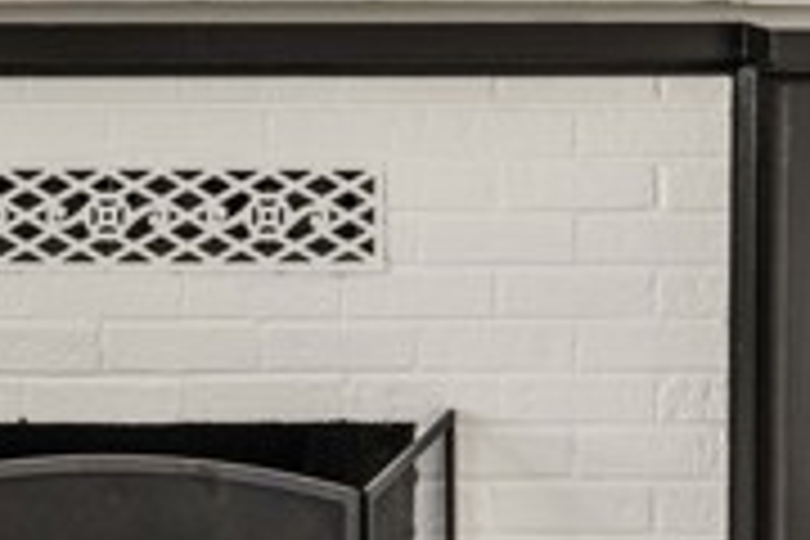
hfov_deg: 30.5
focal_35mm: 64
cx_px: 140
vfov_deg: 19.7
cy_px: -140
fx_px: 1440
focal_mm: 18
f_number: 6.3
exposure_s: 1/50
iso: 100
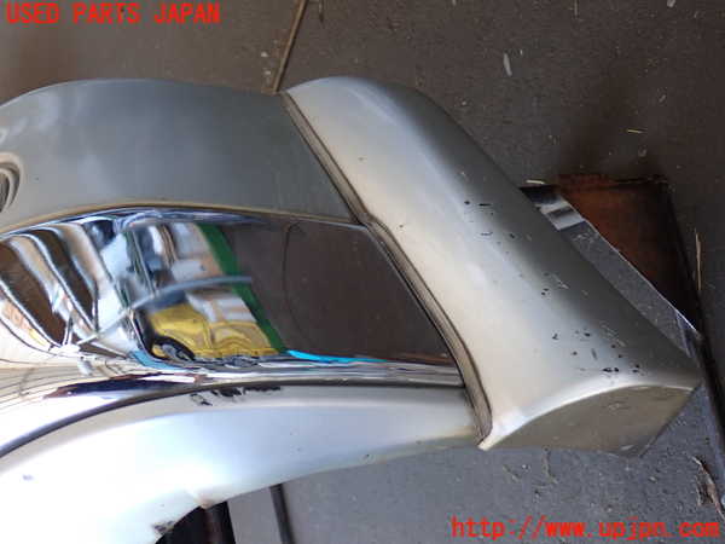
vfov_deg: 32.9
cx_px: 362
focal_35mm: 44
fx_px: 922
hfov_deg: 42.9
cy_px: 272
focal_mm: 7.84
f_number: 2.9
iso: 200
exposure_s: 1/40
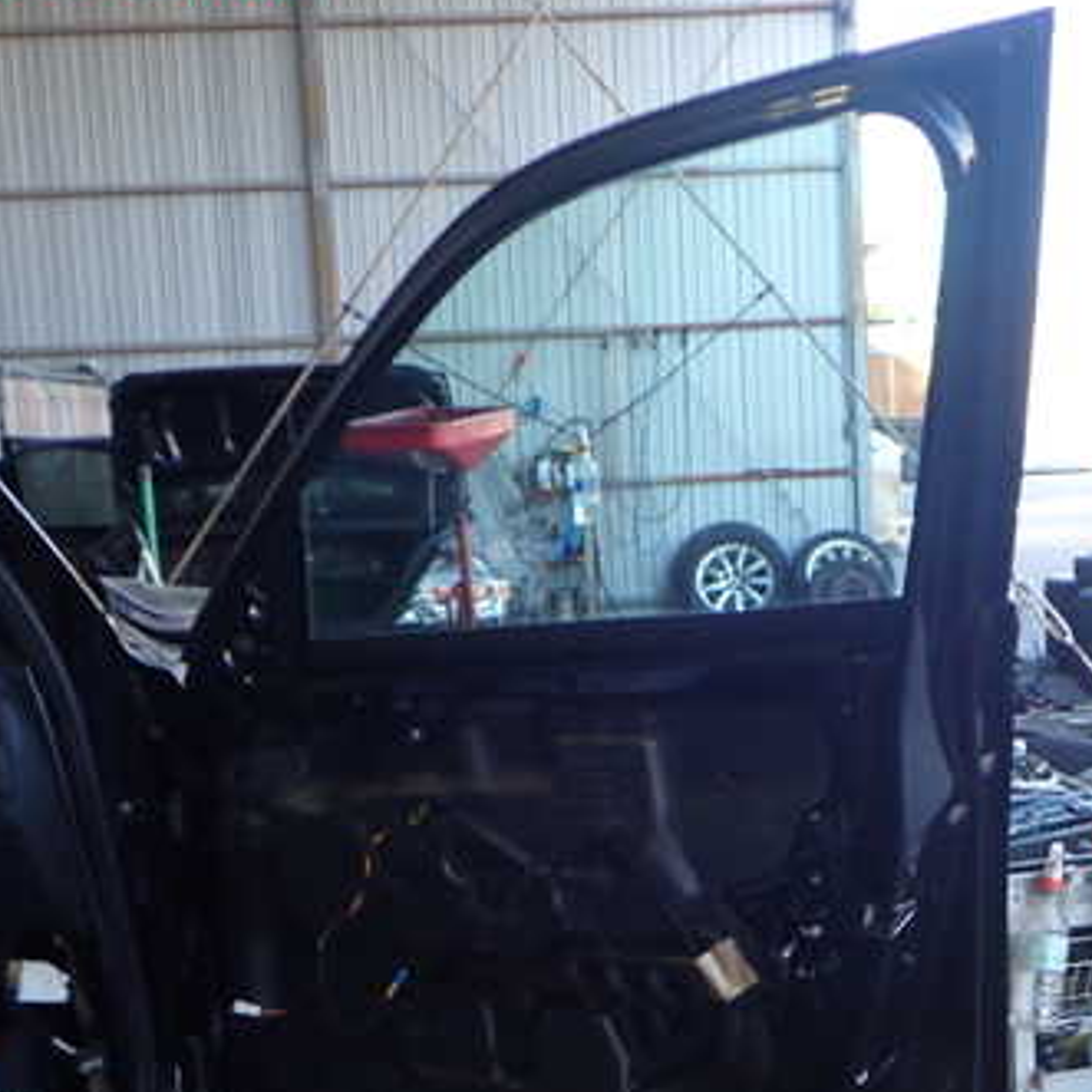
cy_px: 670
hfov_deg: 35.1
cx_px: 696
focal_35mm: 48
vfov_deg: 35.2
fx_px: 1713
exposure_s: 1/125
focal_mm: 5.4
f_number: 2.3
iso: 125
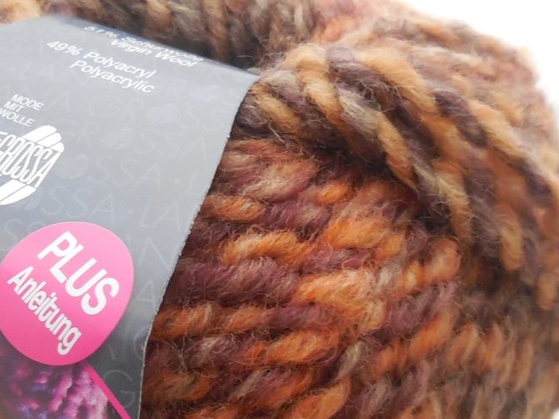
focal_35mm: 61
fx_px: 985
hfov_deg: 31.6
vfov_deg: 23.9
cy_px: 274
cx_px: 235
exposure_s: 1/13
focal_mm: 4.5
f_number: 3.1
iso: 400
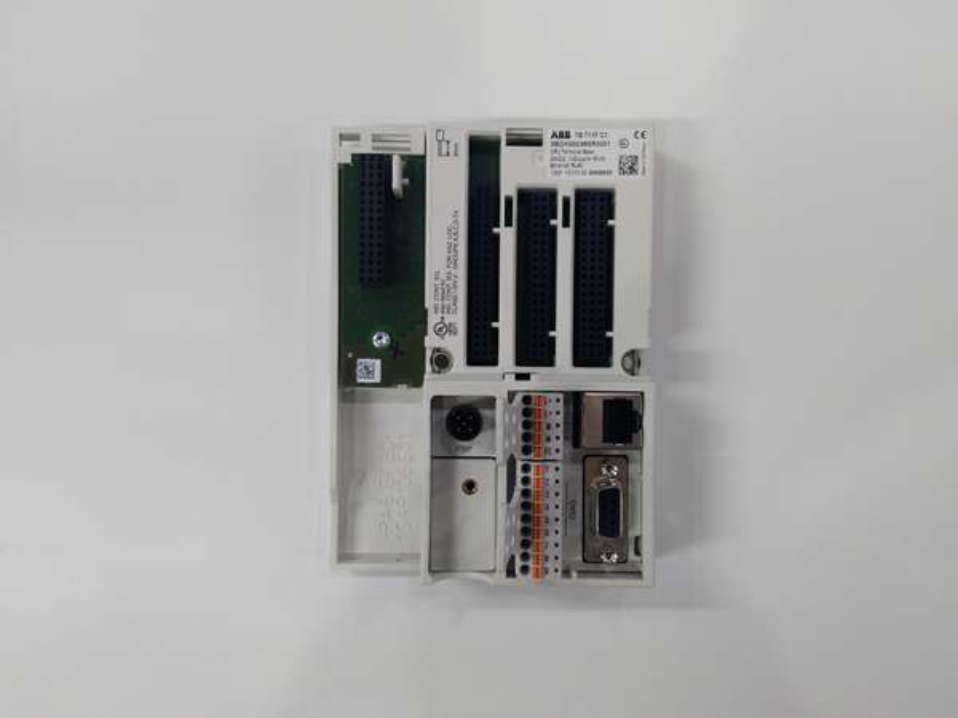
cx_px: 479
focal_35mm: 27
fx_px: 747
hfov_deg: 65.3
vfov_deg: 51.4
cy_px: 359
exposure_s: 1/33
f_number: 2
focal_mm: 3.79
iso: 172
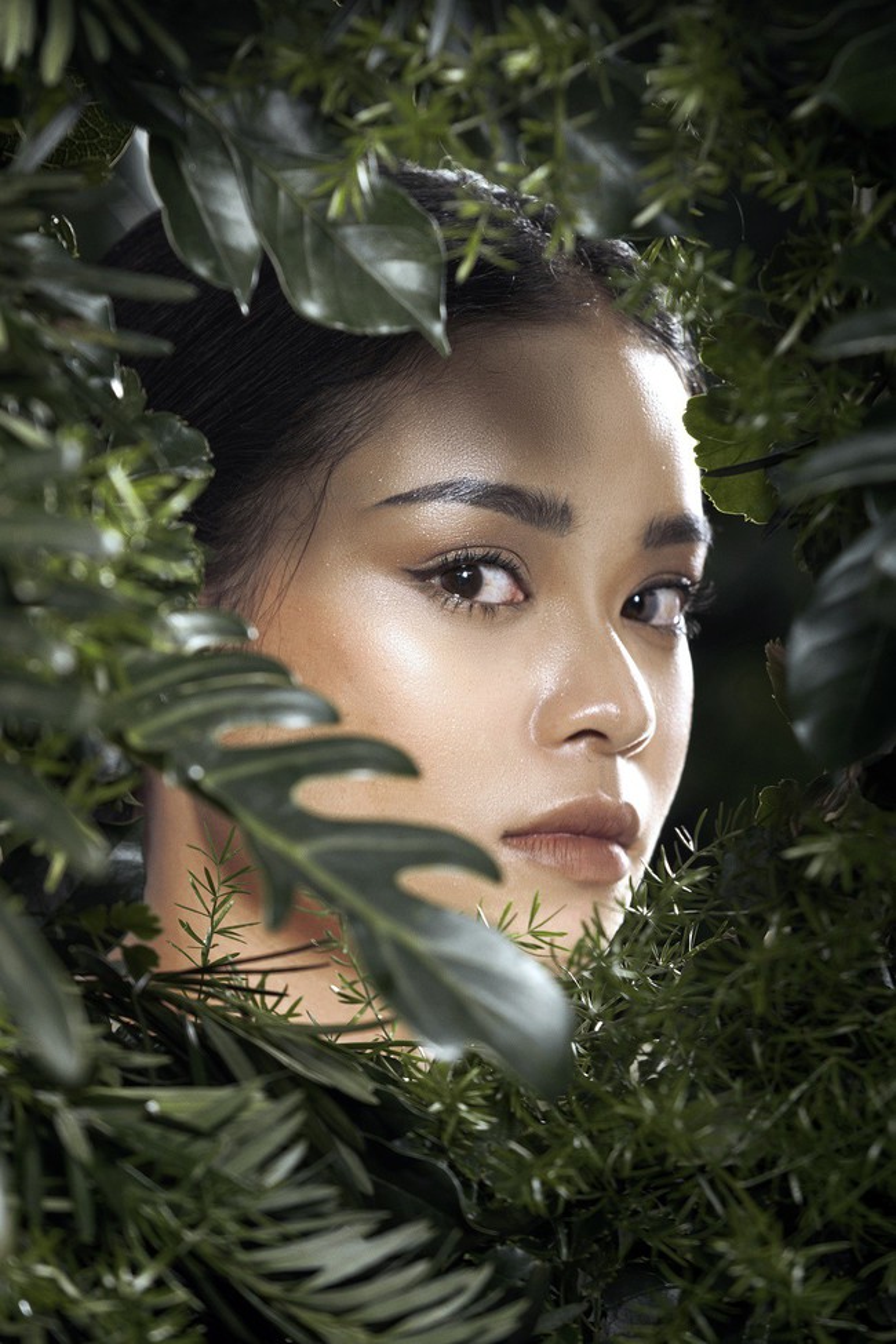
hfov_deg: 9.8
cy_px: 672
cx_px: 448
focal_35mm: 140
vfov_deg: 14.7
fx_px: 5226
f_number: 4
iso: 100
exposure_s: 1/200
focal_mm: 140
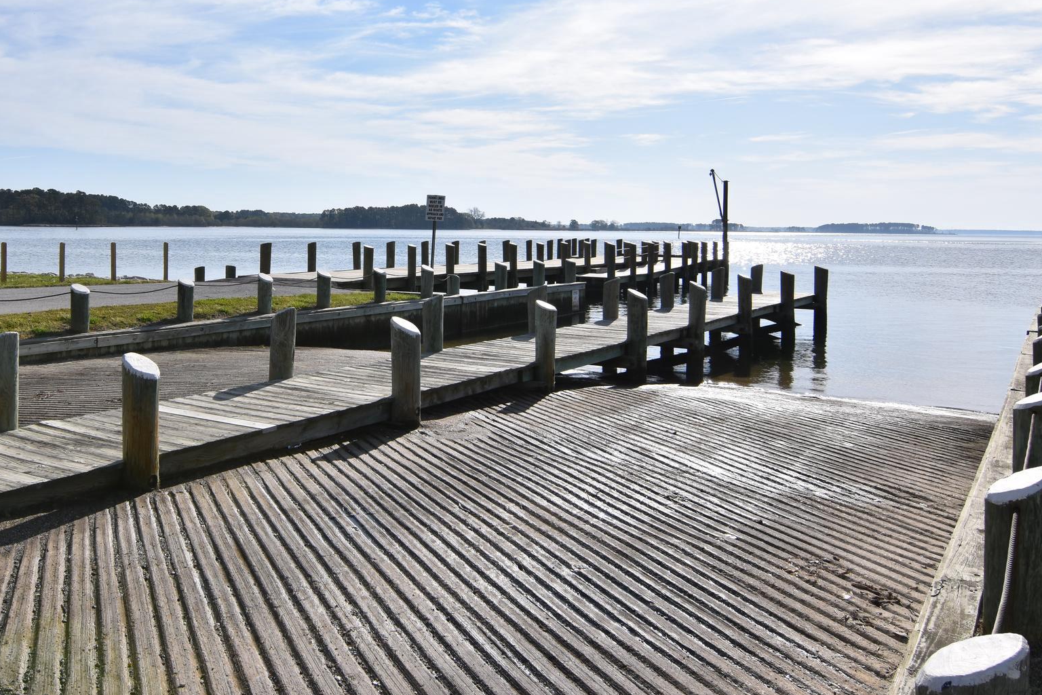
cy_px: 249
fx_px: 926
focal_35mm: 32
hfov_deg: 57.8
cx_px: 378
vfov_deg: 40.7
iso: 200
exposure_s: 1/640
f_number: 13
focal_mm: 16
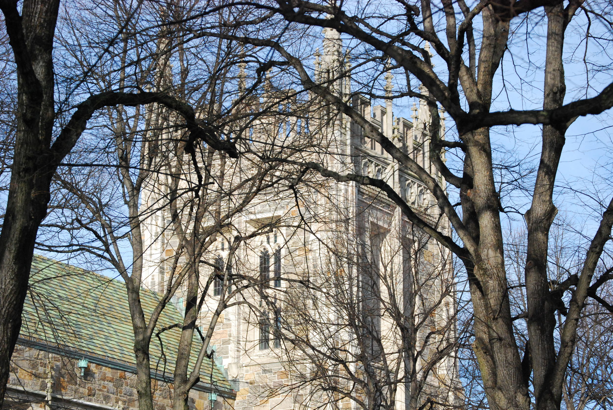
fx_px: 1918
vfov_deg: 12.2
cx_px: 306
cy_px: 205
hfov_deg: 18.2
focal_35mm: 112
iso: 1600
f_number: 7.1
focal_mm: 75
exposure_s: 1/4000
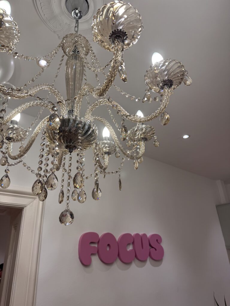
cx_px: 115
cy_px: 153
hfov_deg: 56.8
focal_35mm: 24
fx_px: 213
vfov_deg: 71.6
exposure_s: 1/138
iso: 50
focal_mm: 6.76
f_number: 1.78
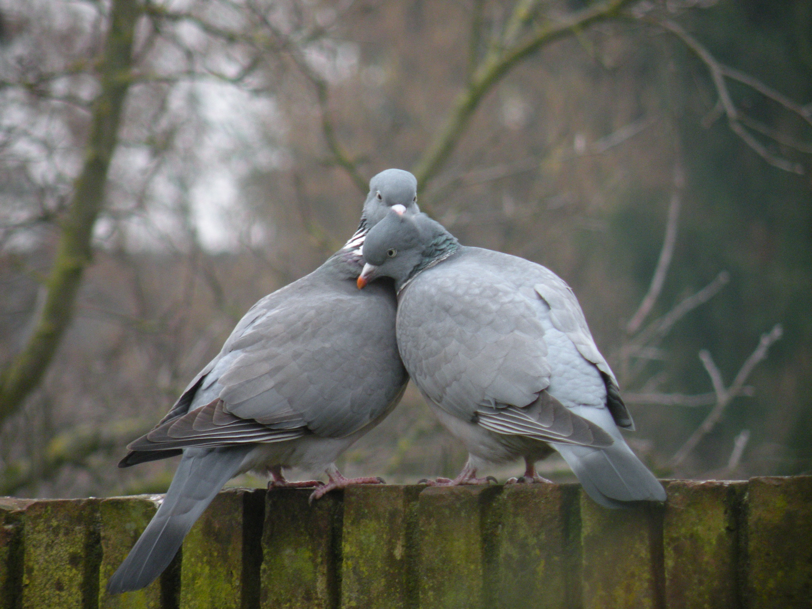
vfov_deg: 3.1
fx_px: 11400
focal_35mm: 486
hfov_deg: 4.1
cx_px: 406
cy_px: 304
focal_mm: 84.2
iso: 240
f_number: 4.5
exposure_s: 1/125
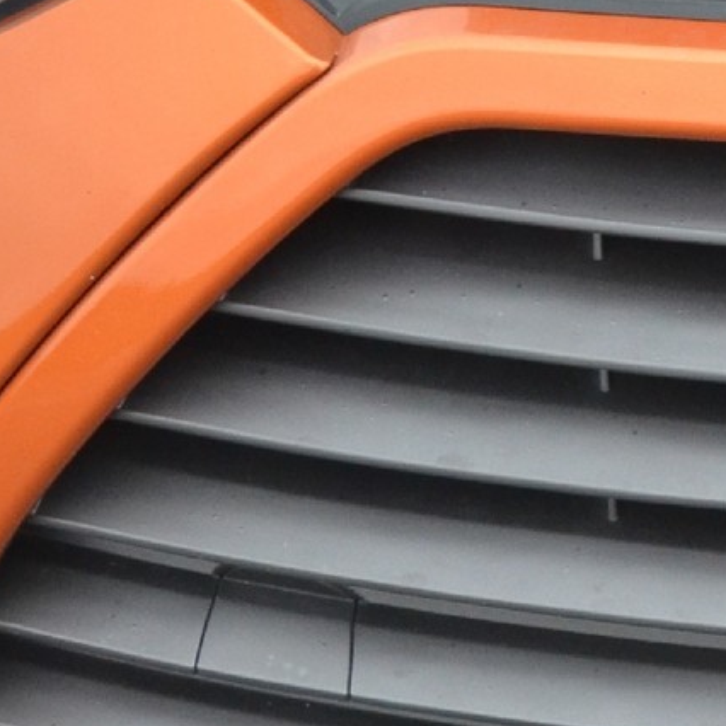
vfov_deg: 9.6
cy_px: -189
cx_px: 1568
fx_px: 4247
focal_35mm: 179
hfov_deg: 9.0
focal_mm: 24
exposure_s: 1/500
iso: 900
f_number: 3.8
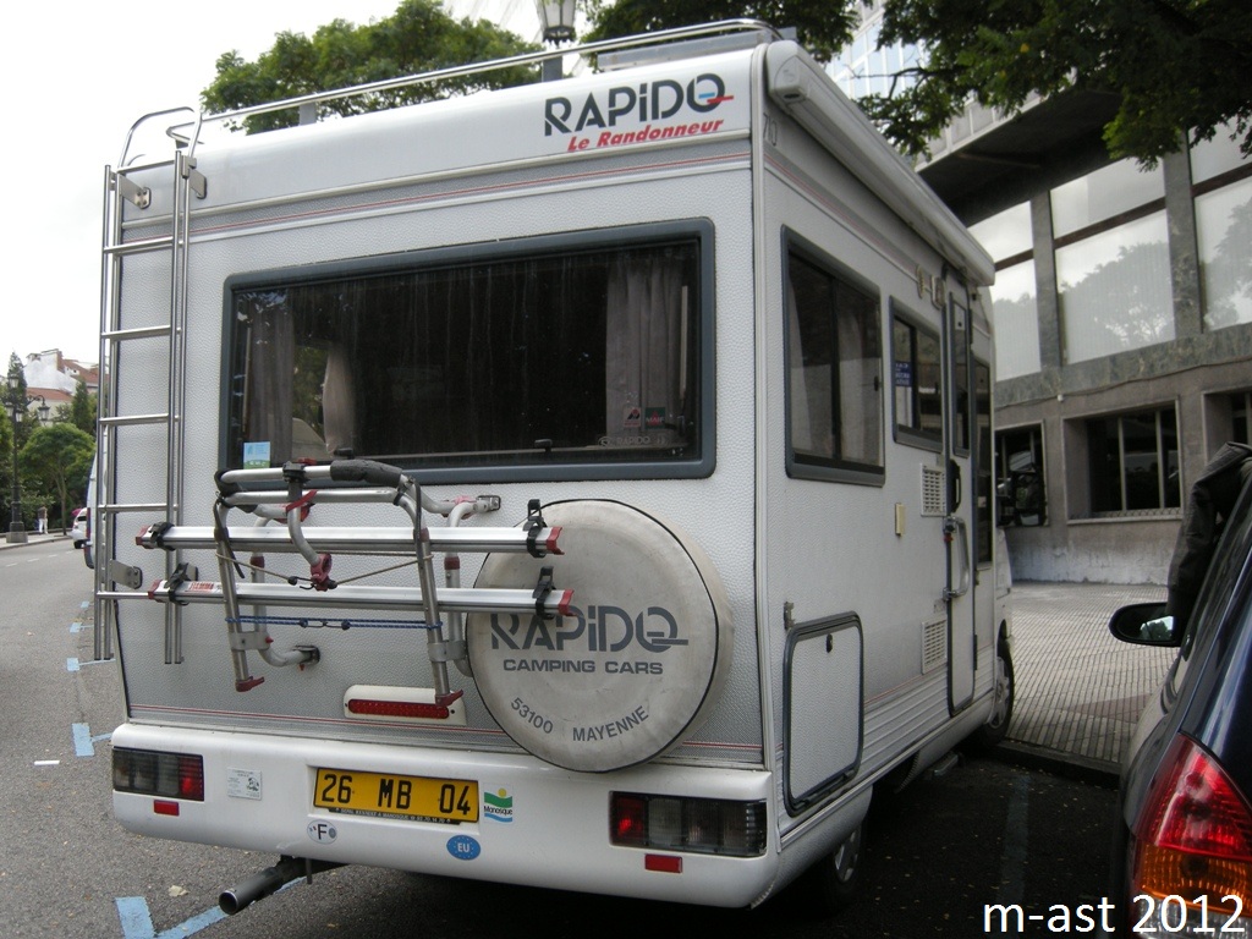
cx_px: 626
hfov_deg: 52.6
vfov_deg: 40.7
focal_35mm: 35
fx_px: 1266
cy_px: 470
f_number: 2.7
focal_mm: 7.5
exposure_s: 1/280
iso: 73
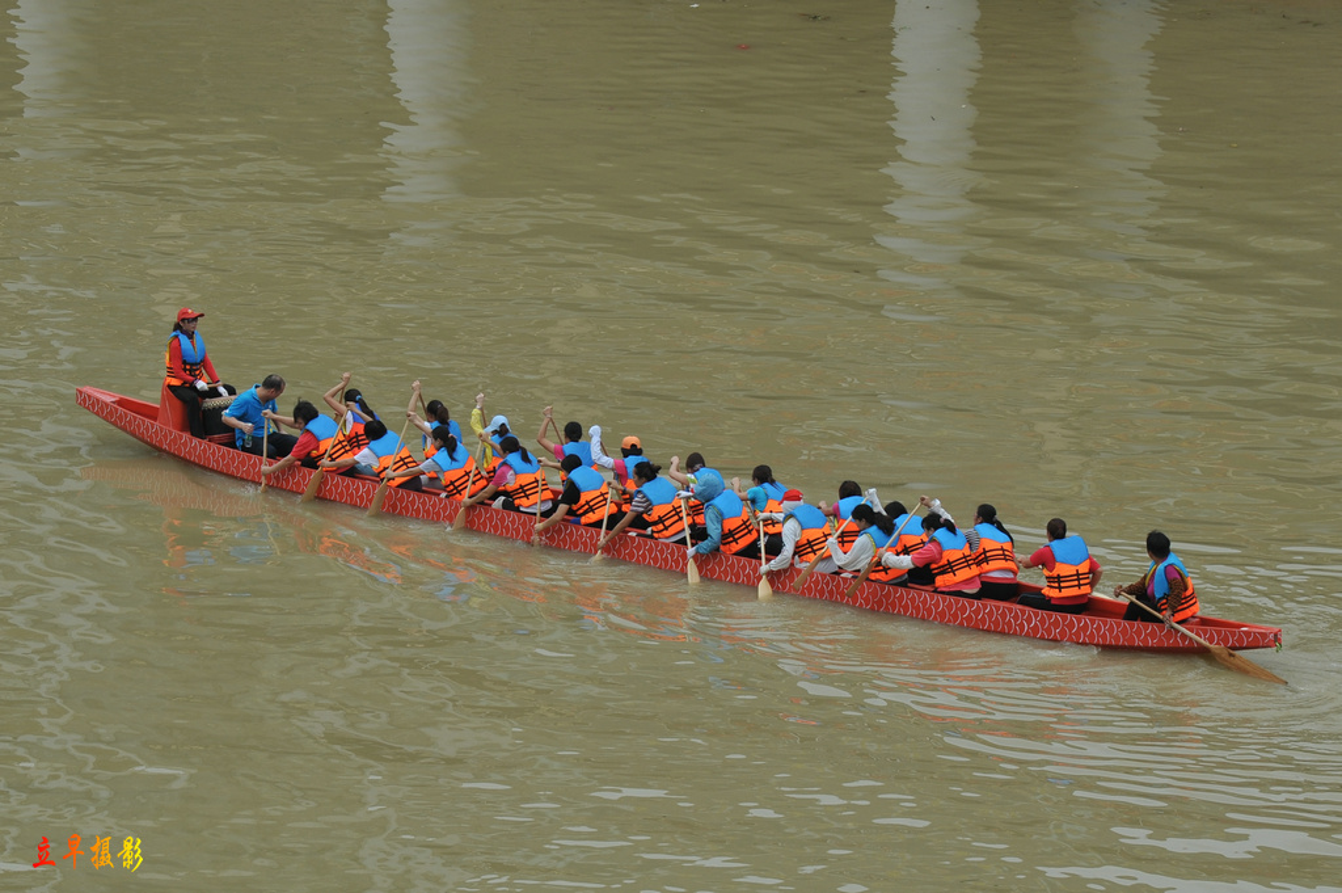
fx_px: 7822
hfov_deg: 9.8
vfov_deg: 6.5
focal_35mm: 210
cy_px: 446
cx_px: 671
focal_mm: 210
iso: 250
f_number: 11
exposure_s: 1/320
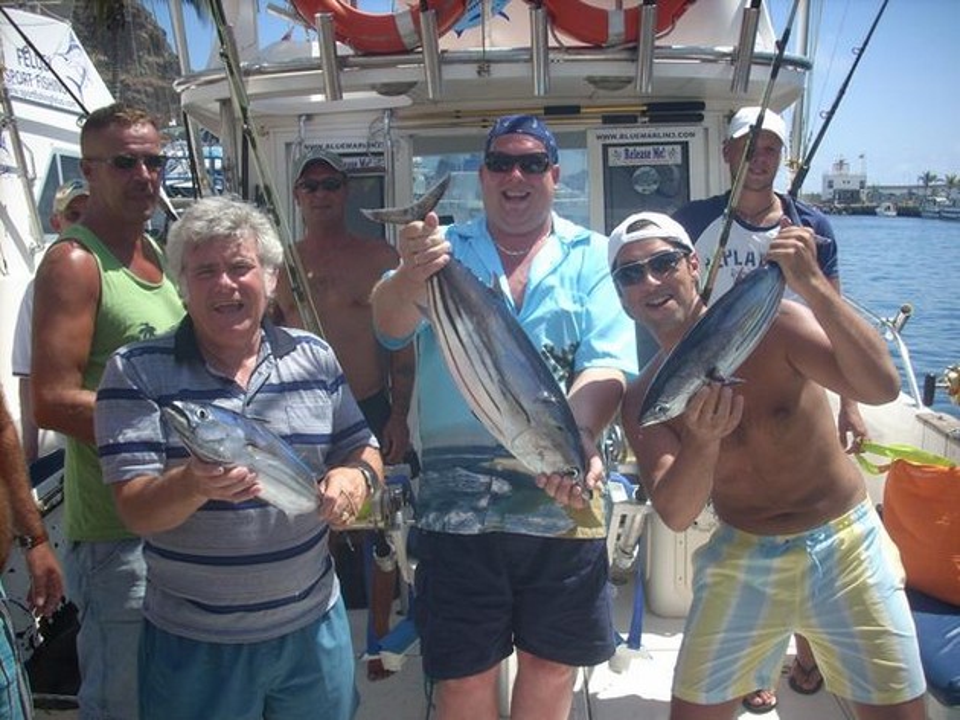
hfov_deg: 50.2
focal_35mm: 37
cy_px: 360
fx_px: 1026
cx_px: 480
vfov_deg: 38.6
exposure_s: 1/210
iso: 64
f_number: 5.6
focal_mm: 6.2
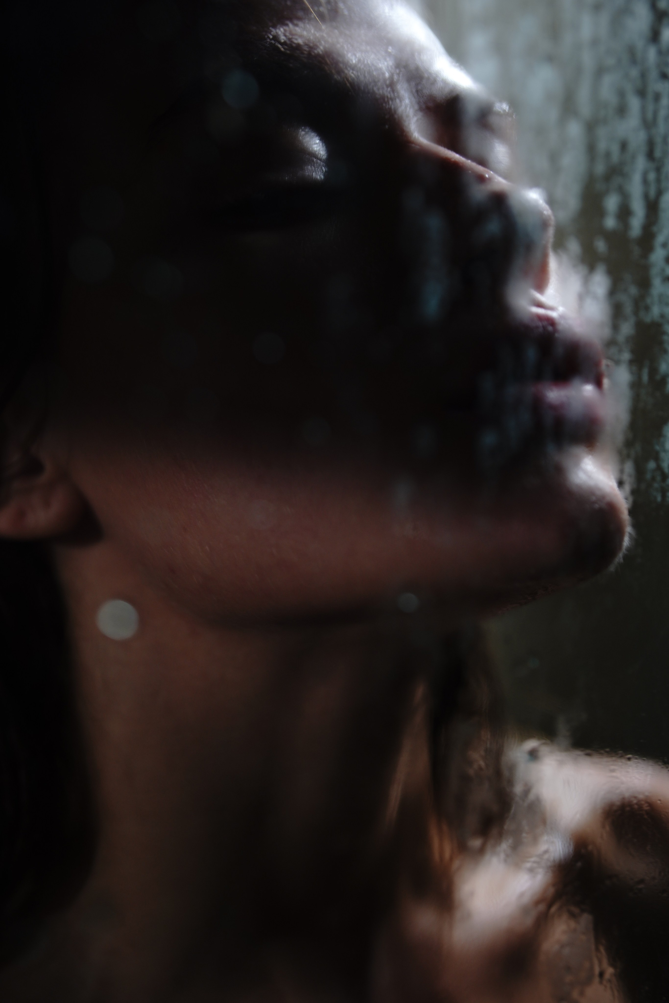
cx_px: 334
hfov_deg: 27.0
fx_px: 1393
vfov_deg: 39.6
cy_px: 502
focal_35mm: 50
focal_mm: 50
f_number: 2.2
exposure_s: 1/6
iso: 250
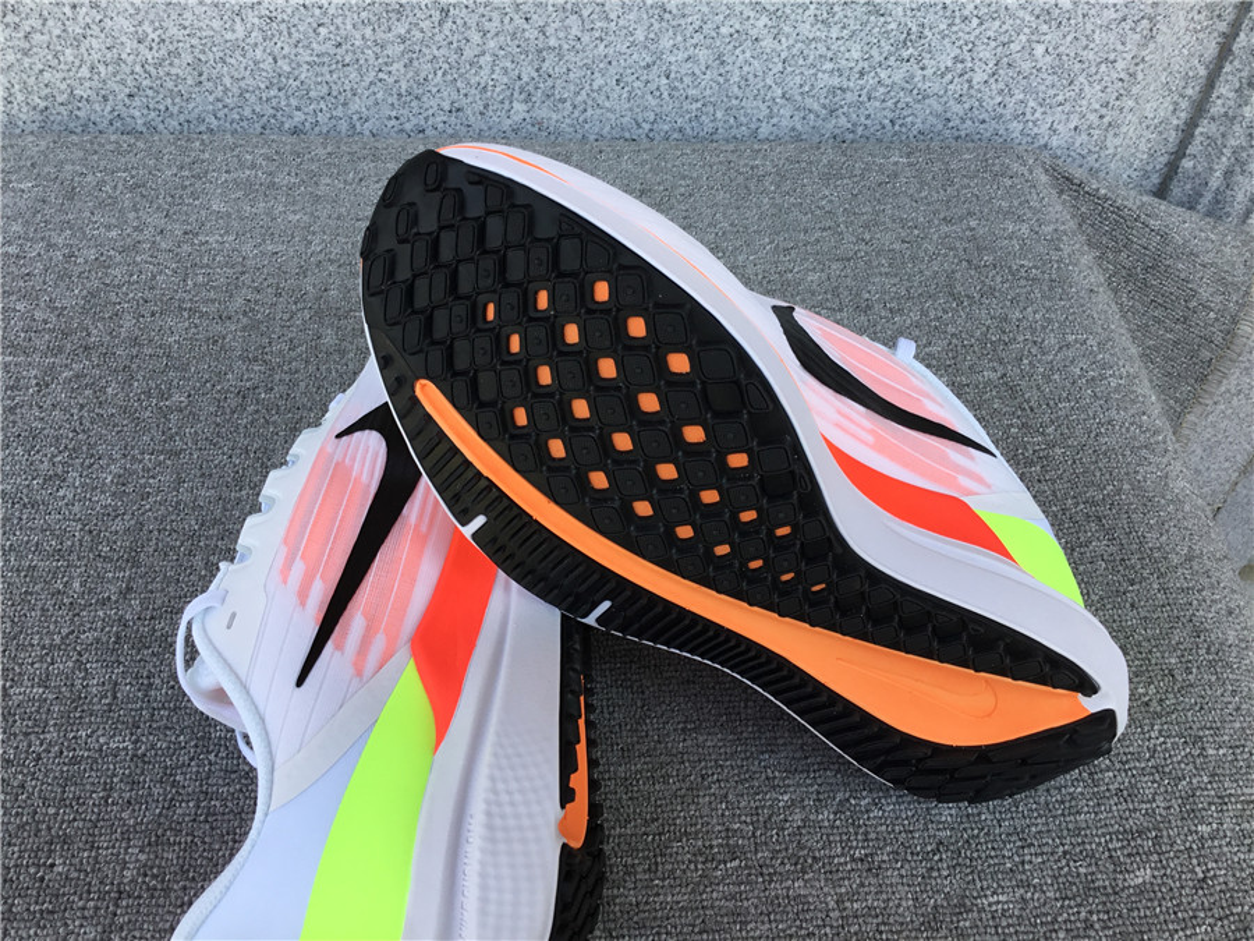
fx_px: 1123
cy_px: 470
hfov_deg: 58.4
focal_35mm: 31
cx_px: 627
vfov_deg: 45.4
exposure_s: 1/149
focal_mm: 3.3
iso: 25
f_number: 2.4
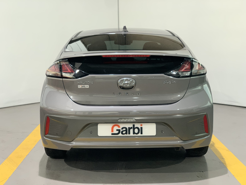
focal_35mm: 52
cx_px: 123
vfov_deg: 28.0
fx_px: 370
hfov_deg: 36.8
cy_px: 92
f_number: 2.4
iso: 500
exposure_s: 1/55
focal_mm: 6
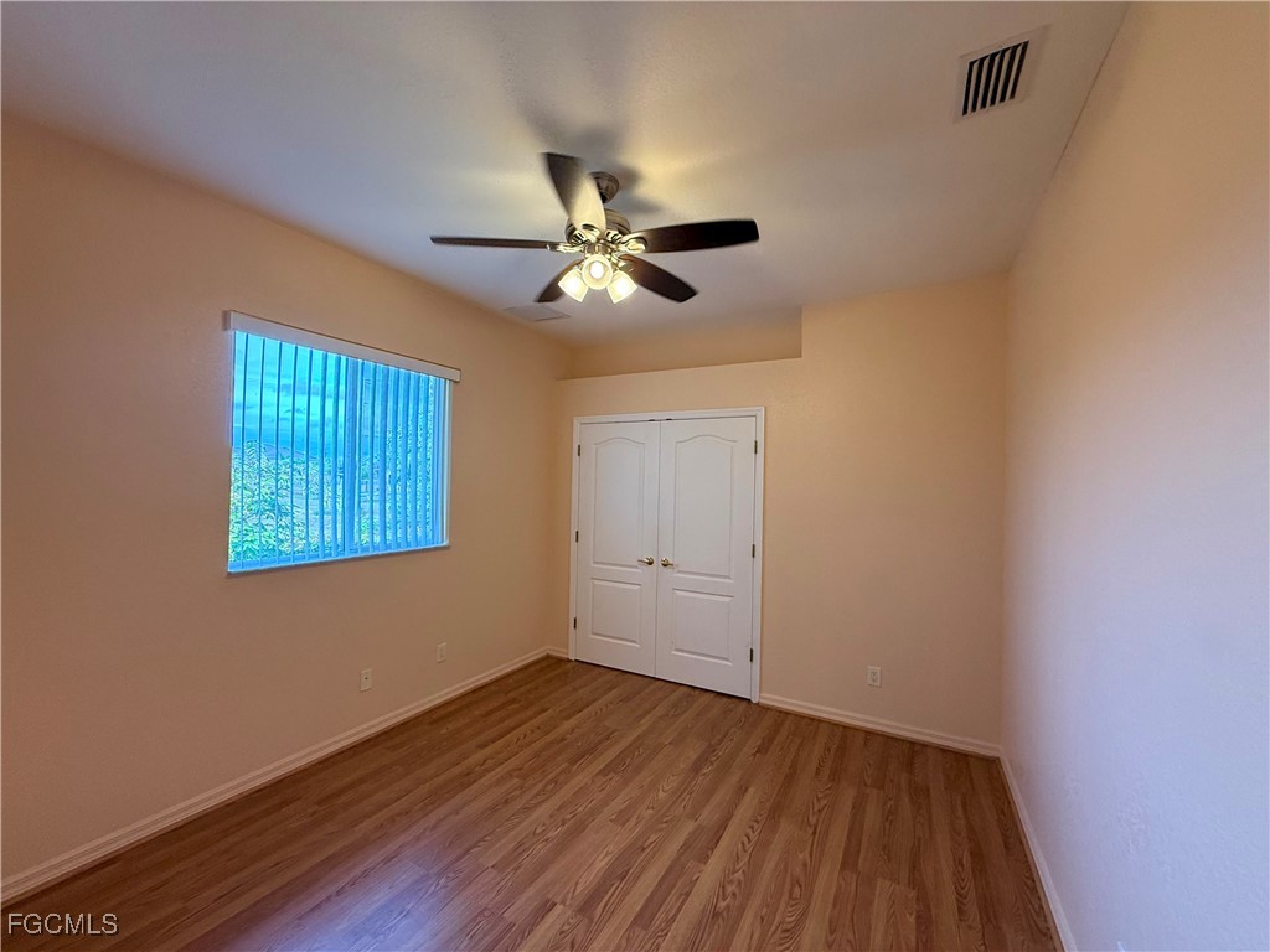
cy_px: 476
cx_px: 635
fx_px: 514
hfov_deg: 102.1
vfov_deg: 85.7
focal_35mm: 14
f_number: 2.2
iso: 200
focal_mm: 2.22
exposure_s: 1/120
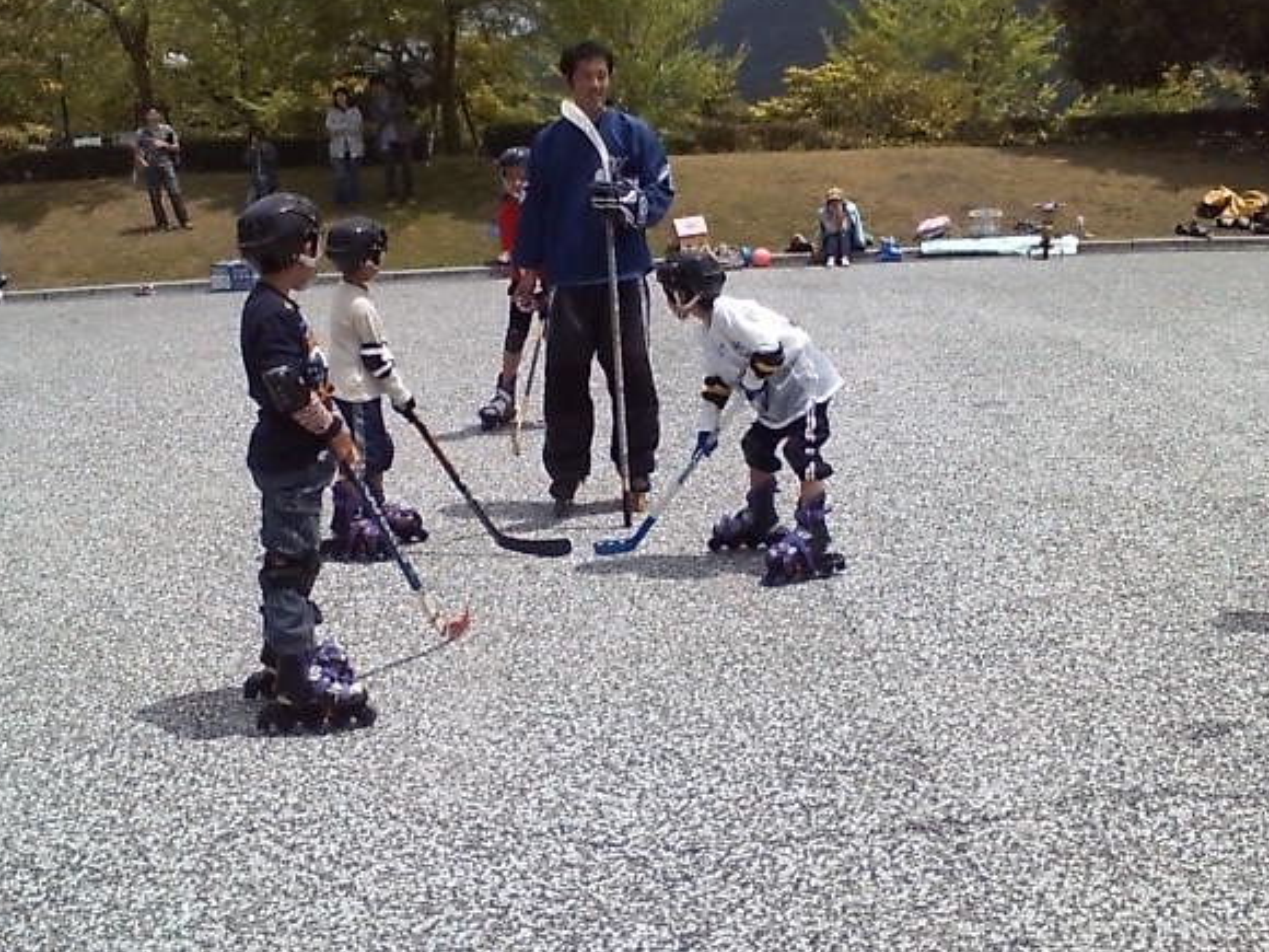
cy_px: 481
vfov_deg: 44.2
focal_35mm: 32
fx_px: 1173
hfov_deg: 56.8
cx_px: 630
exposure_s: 1/1754
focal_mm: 3.73
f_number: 3.5
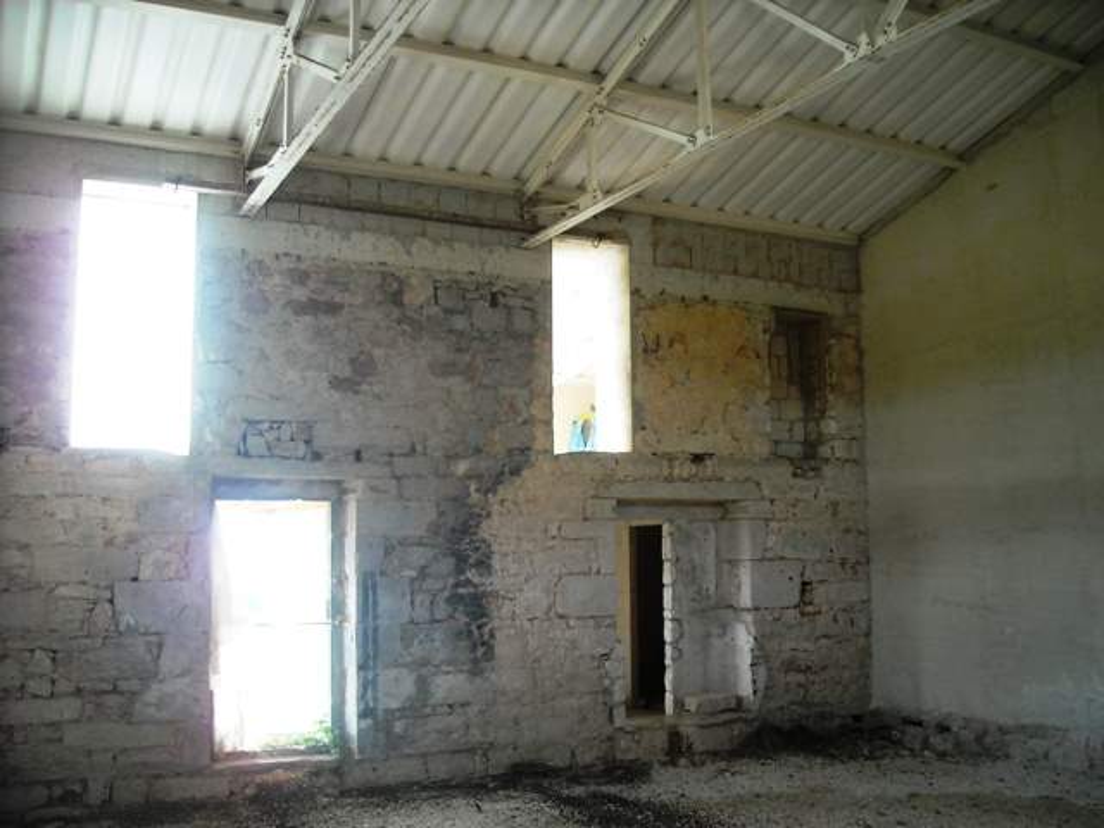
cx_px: 552
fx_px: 1116
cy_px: 414
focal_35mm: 35
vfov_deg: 40.7
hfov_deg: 52.6
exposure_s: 1/60
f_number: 2.8
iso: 191
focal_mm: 5.7
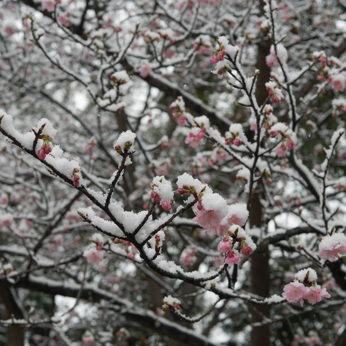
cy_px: 173
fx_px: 667
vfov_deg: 29.1
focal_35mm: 59
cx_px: 171
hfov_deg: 29.1
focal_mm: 25
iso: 200
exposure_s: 1/640
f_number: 3.2
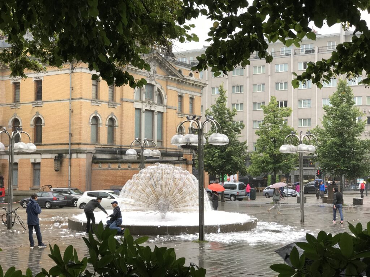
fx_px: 609
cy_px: 138
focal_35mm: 57
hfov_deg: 33.8
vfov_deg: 25.7
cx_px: 185
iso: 20
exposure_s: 1/100
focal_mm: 6.6
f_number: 2.8
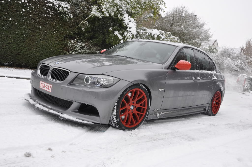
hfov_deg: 57.3
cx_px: 126
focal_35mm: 33
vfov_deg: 39.9
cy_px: 84
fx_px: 231
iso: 200
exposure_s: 1/60
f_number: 8
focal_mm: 22
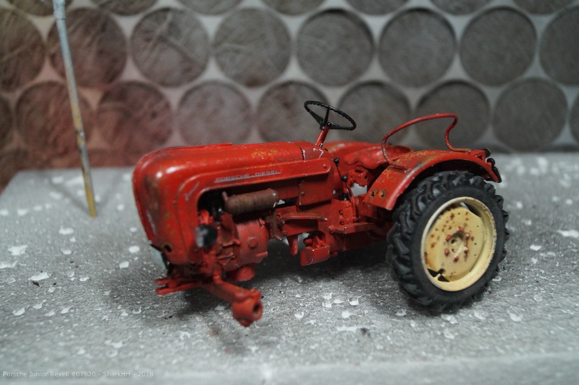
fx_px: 675
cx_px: 290
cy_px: 192
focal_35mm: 42
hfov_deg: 46.4
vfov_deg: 31.9
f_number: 4.5
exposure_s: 1/160
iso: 1600
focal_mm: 28
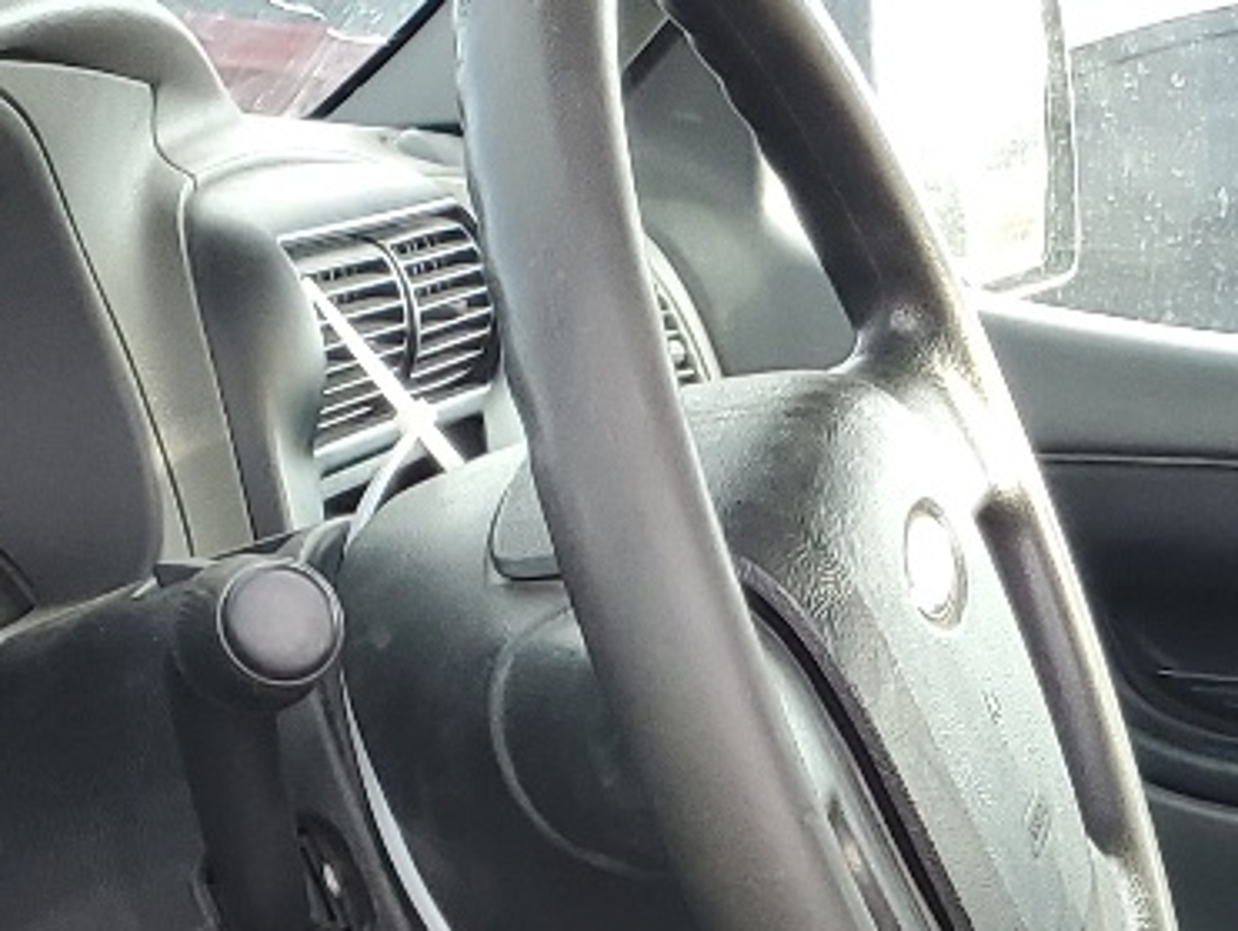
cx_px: 1512
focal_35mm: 112
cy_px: 1628
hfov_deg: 16.8
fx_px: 4009
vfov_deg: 12.2
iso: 59
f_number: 1.5
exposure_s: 1/120
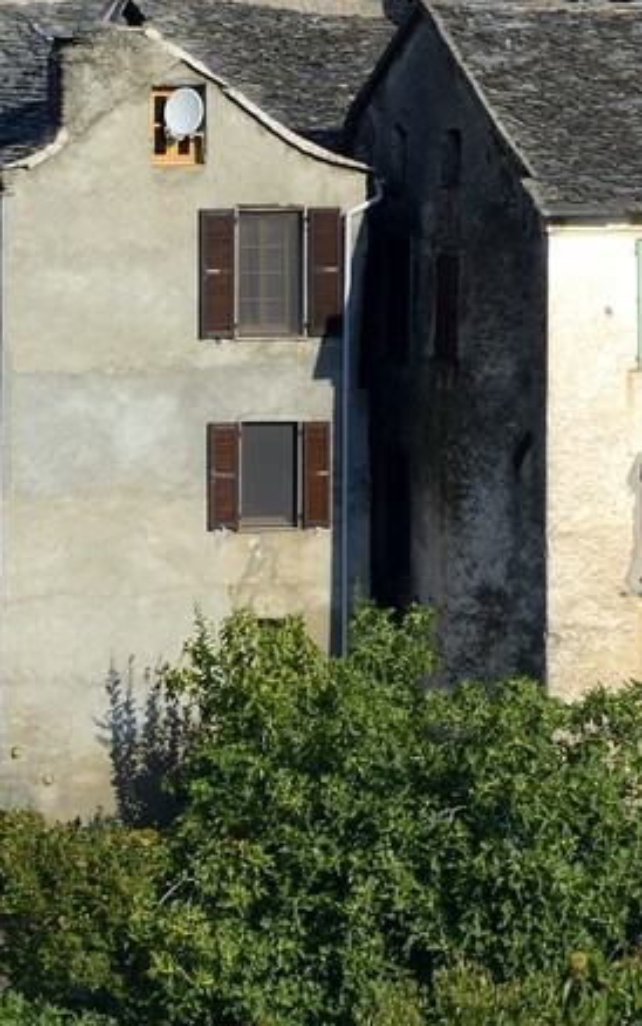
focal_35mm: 688
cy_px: -754
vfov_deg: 3.0
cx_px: 158
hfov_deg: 1.9
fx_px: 19248
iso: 200
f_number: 14
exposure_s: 1/200
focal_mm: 185
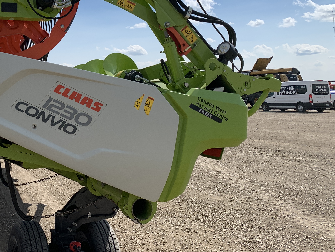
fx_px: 455
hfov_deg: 38.4
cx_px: 51
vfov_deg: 30.1
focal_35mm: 47
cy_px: 50
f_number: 1.8
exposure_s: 1/3401
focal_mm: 4.25
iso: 25
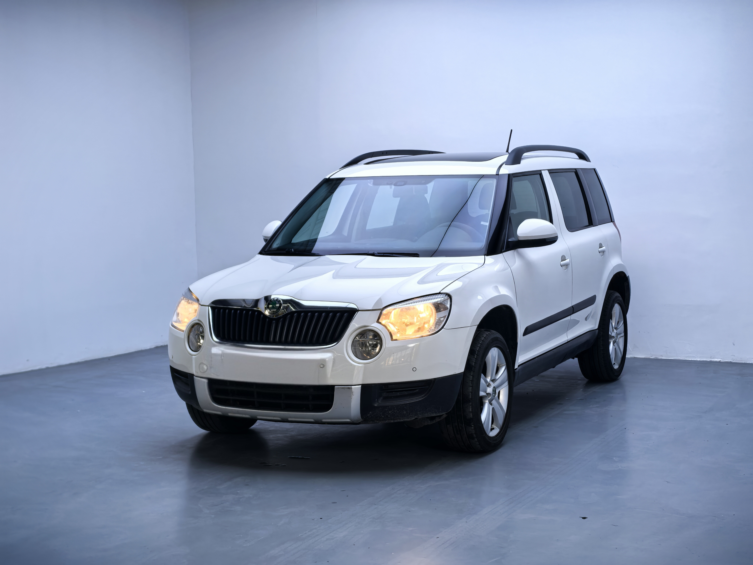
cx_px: 376
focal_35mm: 56
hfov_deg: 34.3
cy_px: 282
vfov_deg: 26.1
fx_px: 1218
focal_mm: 5.75
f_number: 2
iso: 50
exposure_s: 1/189
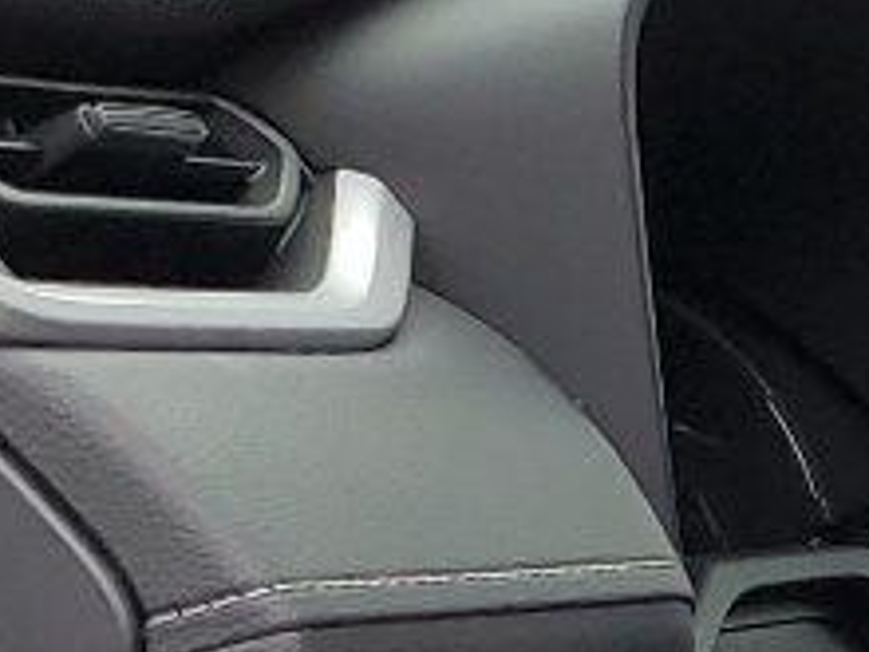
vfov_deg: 7.7
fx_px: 4745
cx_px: 2192
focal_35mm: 189
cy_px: 1095
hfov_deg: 9.2
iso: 50
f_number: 1.5
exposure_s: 1/357
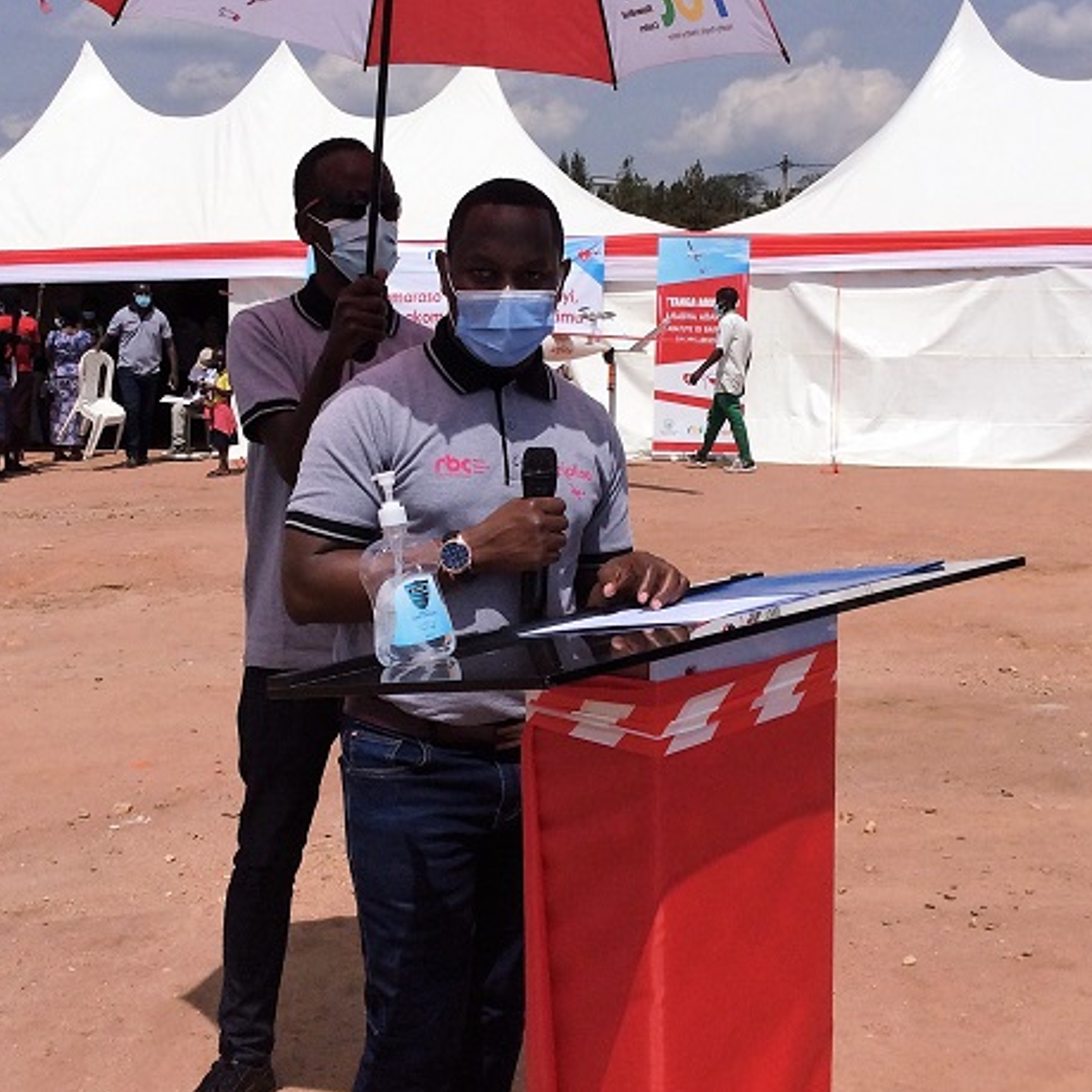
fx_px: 1535
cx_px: 533
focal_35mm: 43
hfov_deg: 39.2
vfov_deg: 39.2
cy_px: 538
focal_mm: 3.3
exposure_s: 1/5208
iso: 32
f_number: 2.4
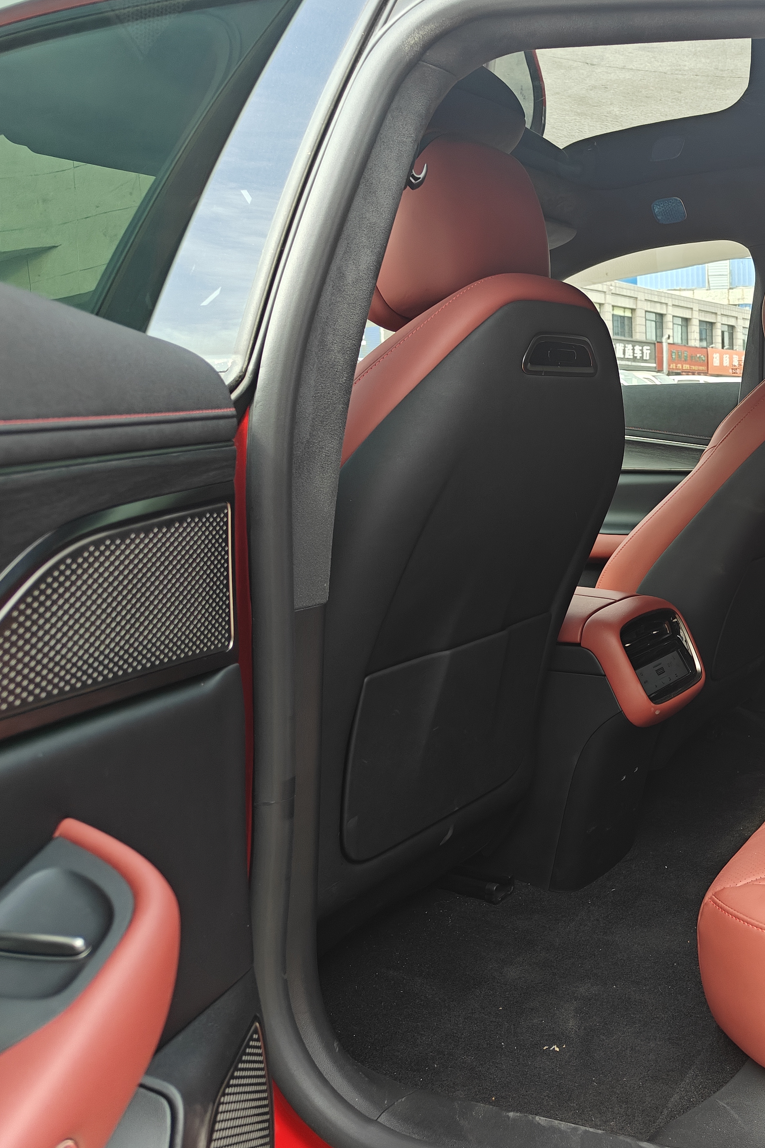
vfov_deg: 53.1
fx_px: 1148
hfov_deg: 33.0
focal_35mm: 36
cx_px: 808
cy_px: 536
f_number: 1.8
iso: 50
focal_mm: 5.59
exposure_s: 1/448
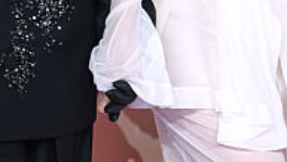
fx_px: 2963
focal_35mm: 389
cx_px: 538
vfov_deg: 3.1
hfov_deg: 5.4
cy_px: -253
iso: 100
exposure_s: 1/200
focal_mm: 70
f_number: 2
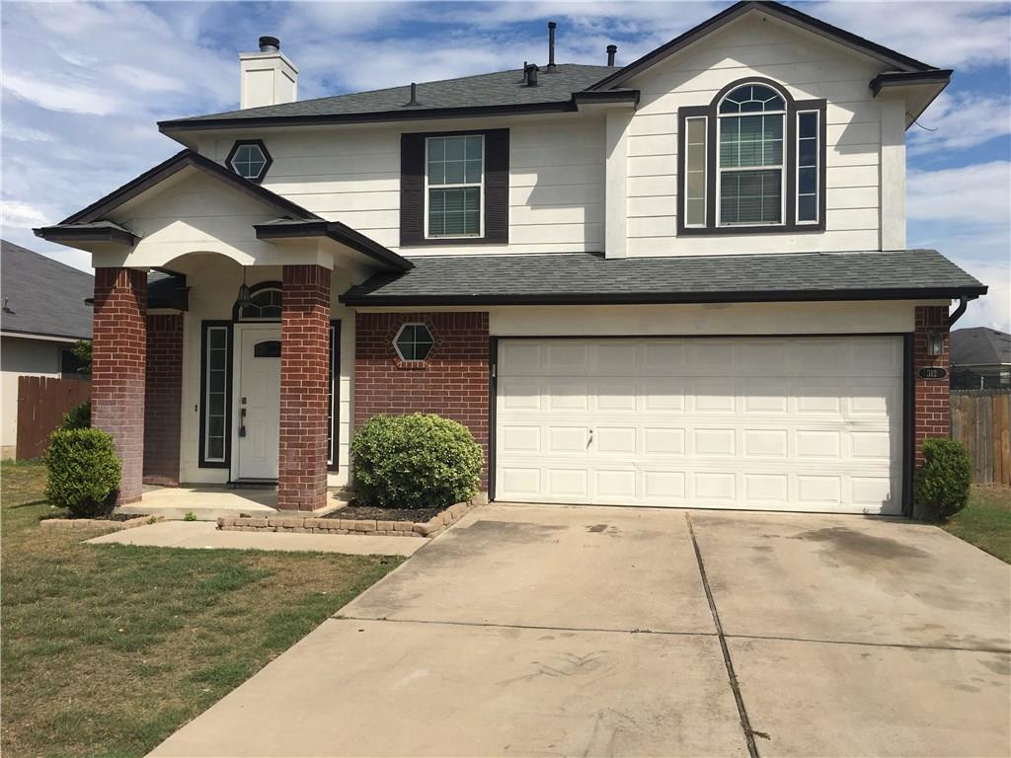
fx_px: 847
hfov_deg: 61.7
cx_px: 506
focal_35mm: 29
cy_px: 379
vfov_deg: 48.2
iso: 25
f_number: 2.2
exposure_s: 1/2747
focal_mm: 4.15
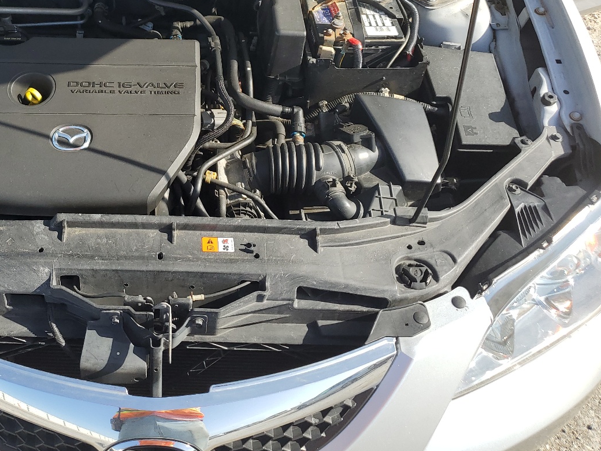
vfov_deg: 35.2
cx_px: 164
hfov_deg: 45.5
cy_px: 112
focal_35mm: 40
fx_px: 694
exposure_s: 1/1429
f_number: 1.5
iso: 50
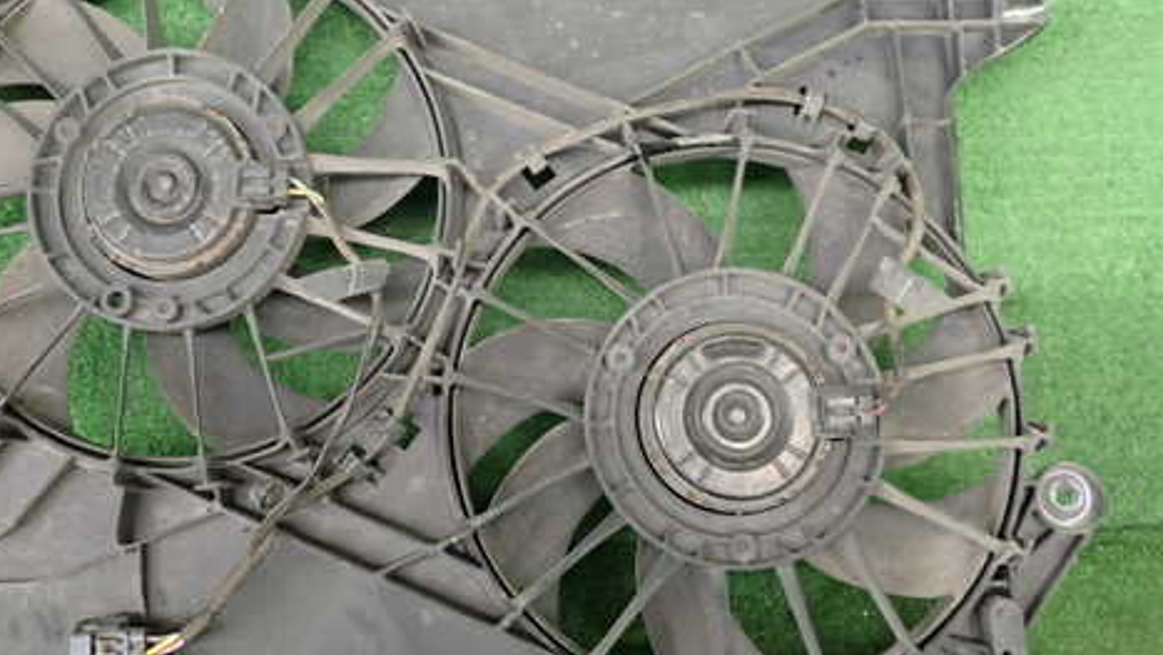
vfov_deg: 28.3
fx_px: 1296
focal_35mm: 42
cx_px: 496
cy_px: 259
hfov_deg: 48.2
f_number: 2.3
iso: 200
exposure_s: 1/30
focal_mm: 5.4
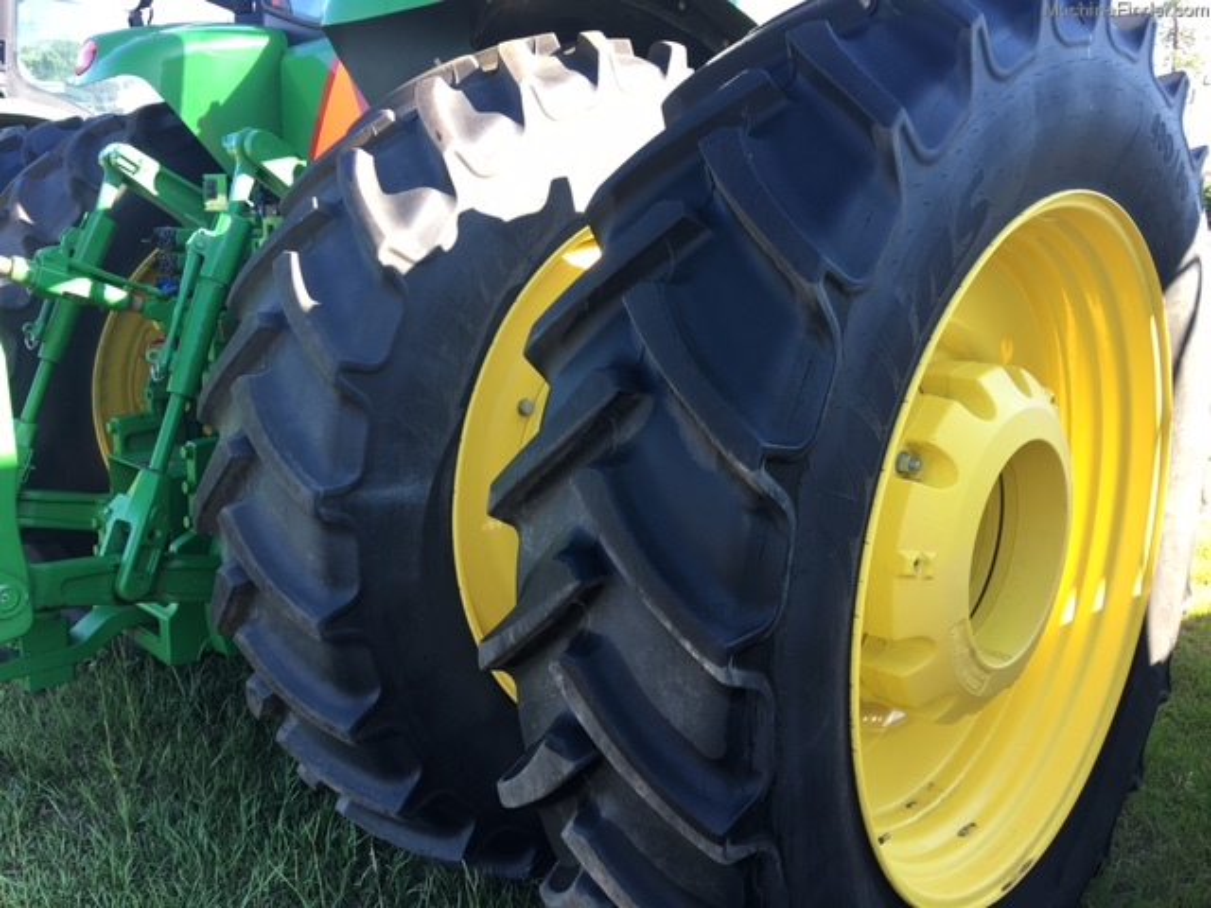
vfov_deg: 48.2
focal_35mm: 29
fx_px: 1015
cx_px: 606
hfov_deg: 61.7
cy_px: 454
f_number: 2.2
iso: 25
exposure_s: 1/120
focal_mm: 4.15
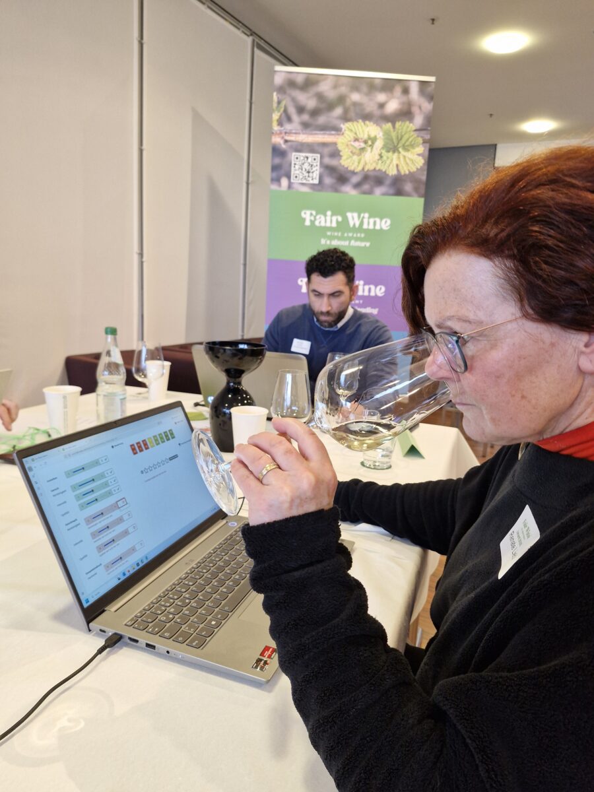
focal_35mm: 23
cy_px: 396
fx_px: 526
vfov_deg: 73.9
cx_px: 297
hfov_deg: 58.9
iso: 320
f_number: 1.8
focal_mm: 5.54
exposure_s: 1/100
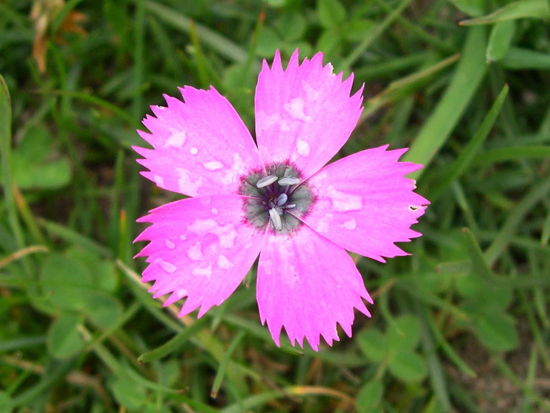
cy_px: 206
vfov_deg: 37.7
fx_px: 604
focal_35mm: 38
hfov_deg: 49.0
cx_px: 275
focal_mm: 8
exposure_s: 1/139
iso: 100
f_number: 2.8
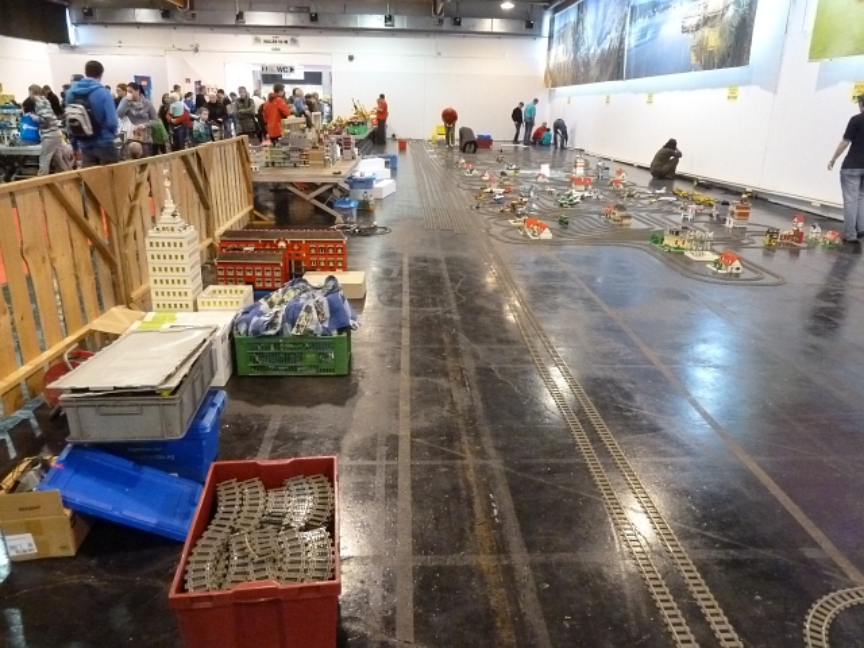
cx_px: 432
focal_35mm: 25
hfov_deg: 69.4
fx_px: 624
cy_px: 324
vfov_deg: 54.9
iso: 800
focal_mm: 4.1
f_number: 3.5
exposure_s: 1/30
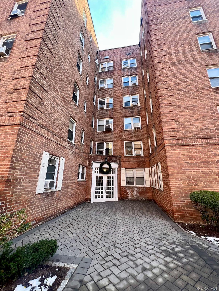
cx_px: 110
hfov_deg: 89.9
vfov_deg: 106.2
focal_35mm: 13
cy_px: 146
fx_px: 110
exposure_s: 1/99
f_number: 1.8
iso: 40
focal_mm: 1.57
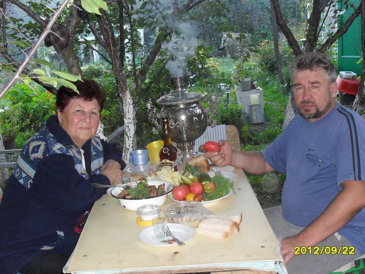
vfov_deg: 24.0
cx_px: 183
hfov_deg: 31.7
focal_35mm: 61
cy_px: 138
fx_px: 643
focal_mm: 9.9
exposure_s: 1/45
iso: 240
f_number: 3.4
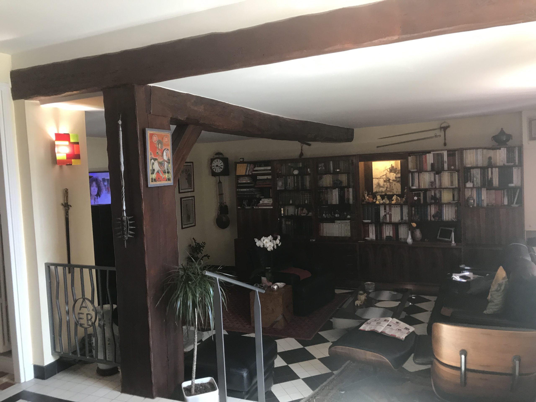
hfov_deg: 63.4
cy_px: 201
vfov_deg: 49.7
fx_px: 434
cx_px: 268
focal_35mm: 28
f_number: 1.8
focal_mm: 3.99
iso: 40
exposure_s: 1/17
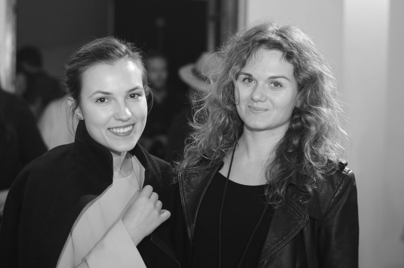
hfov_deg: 27.0
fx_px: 840
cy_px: 134
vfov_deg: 18.1
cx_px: 202
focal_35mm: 75
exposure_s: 1/160
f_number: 2.2
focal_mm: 50
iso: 640
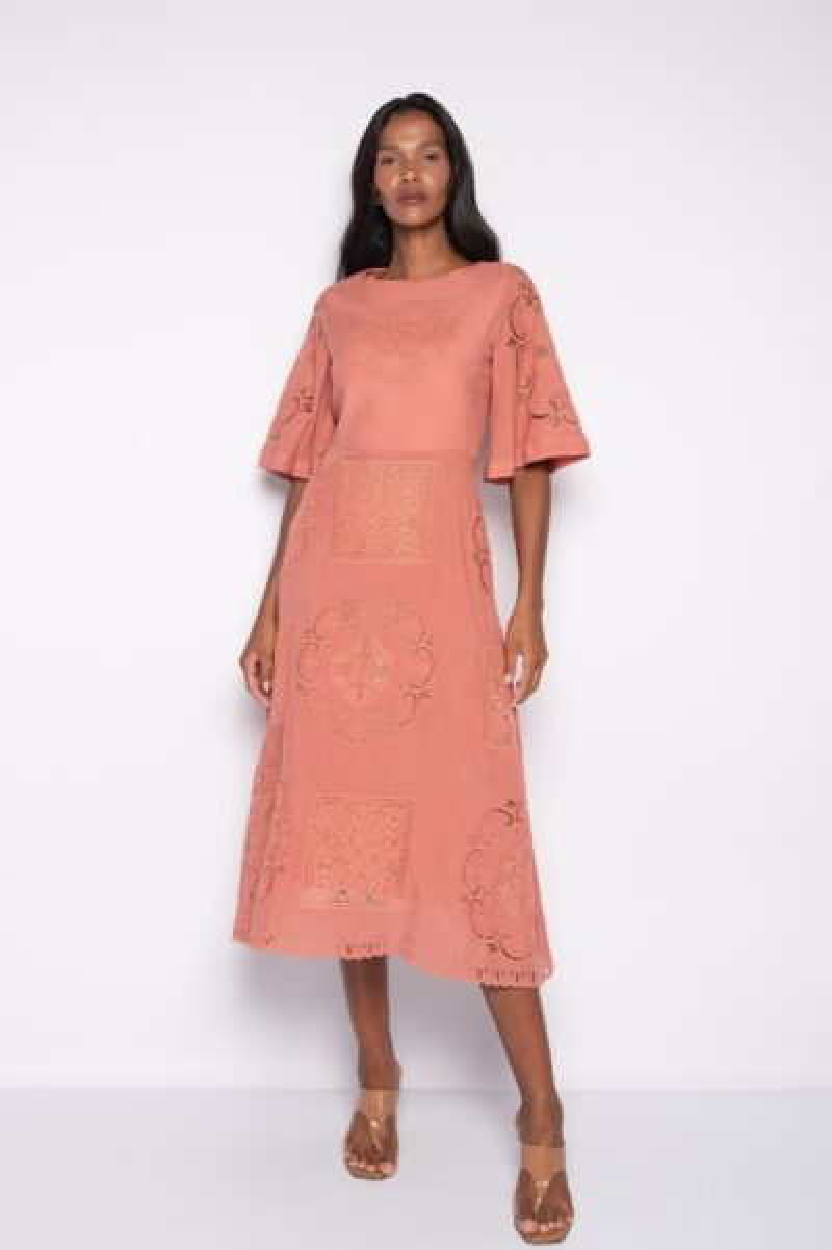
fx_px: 1249
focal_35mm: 36
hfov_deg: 36.8
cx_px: 416
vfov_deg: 53.2
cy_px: 625
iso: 200
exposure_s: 1/160
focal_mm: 36
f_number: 7.1
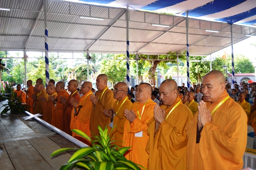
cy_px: 85
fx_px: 256
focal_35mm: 36
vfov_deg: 36.8
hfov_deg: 53.2
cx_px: 128
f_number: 4
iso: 400
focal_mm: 24
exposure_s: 1/125
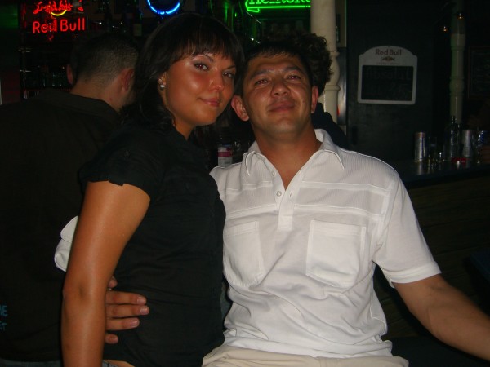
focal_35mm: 38
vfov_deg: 37.7
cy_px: 184
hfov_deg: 49.0
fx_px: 538
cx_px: 245
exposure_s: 1/60
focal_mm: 7.9
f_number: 2.8
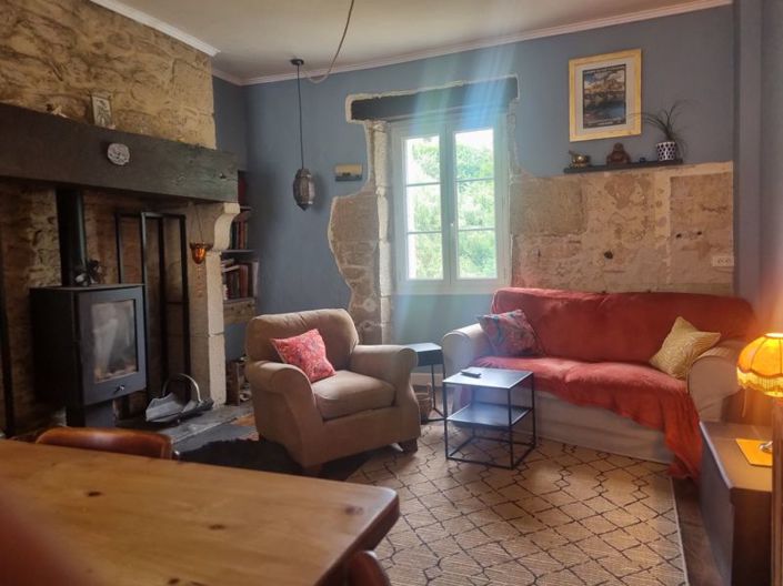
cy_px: 293
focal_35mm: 26
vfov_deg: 53.0
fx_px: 588
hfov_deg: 67.3
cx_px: 392
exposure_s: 1/100
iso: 200
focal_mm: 5.4
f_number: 1.8
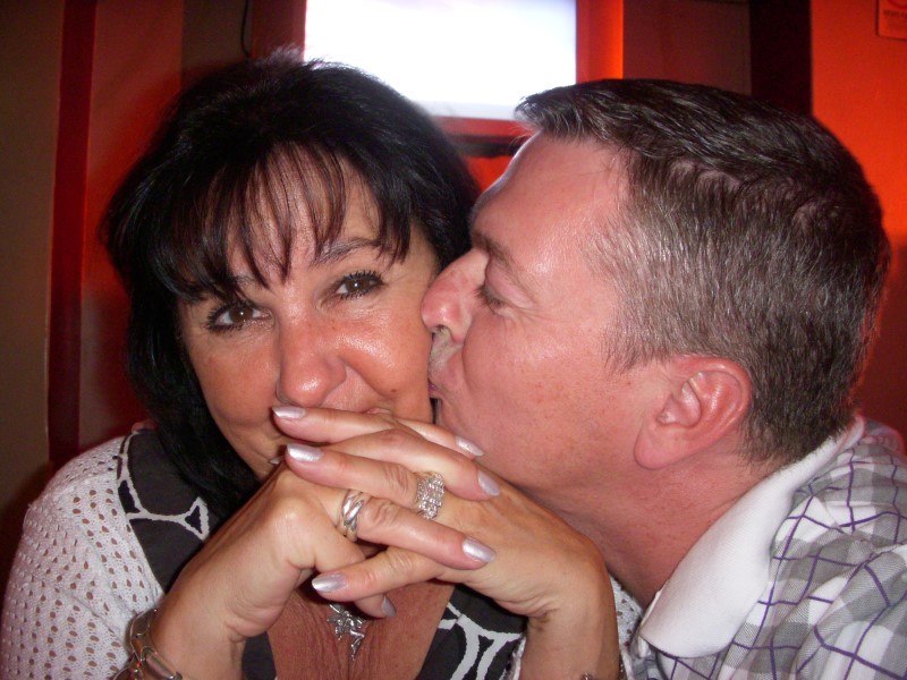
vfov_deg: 37.7
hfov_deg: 49.0
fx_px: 996
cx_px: 454
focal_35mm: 38
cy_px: 340
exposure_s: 1/2
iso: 400
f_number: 3.3
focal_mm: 6.3
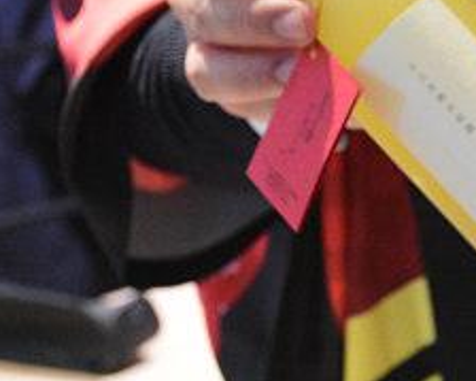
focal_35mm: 171
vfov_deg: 8.9
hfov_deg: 11.0
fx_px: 2408
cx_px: 629
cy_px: 476
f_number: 4.5
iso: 4500
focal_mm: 34
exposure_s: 1/50
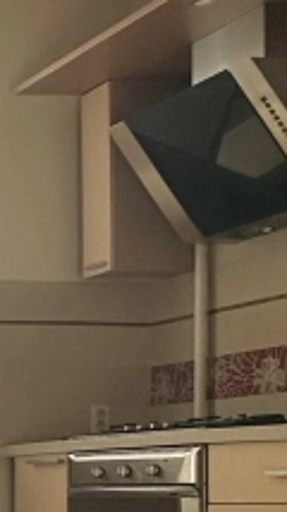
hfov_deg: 10.5
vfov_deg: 26.4
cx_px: -596
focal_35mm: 77
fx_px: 1044
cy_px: 481
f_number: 2.2
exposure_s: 1/1082
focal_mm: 2.22
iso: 40
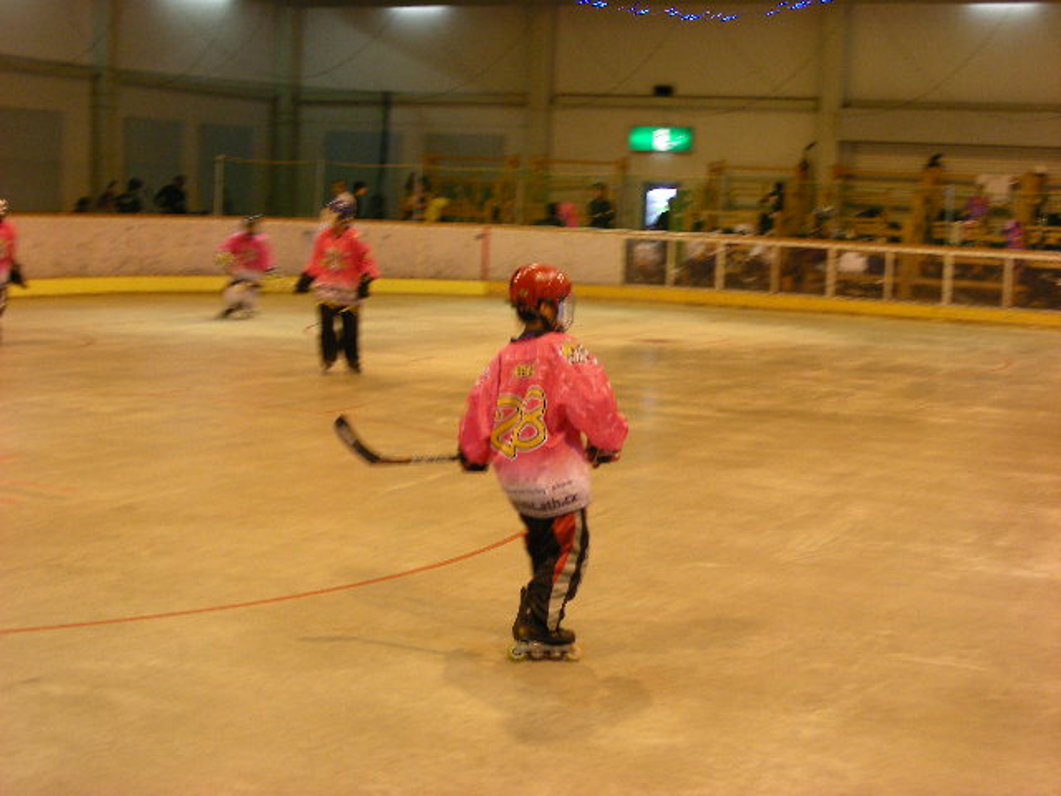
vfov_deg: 25.2
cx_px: 530
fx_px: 1778
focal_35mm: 58
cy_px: 398
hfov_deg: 33.2
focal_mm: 9.7
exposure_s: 1/29
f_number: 3.5
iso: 200
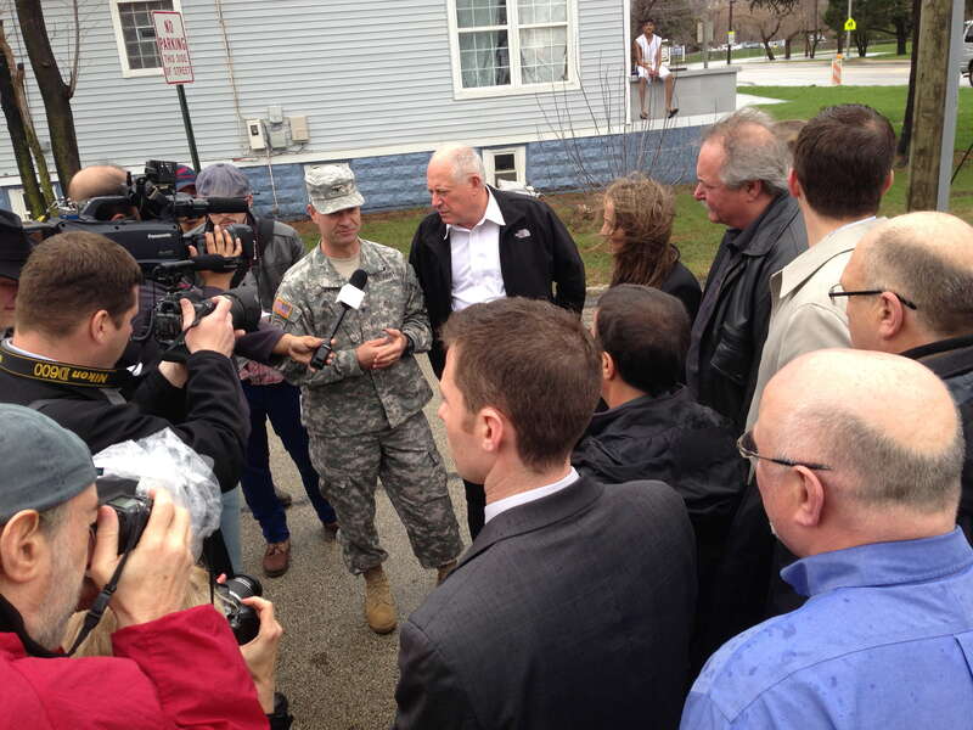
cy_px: 365
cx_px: 486
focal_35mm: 33
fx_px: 928
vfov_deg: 42.9
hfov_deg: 55.4
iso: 50
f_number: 2.4
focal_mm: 4.13
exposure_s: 1/123
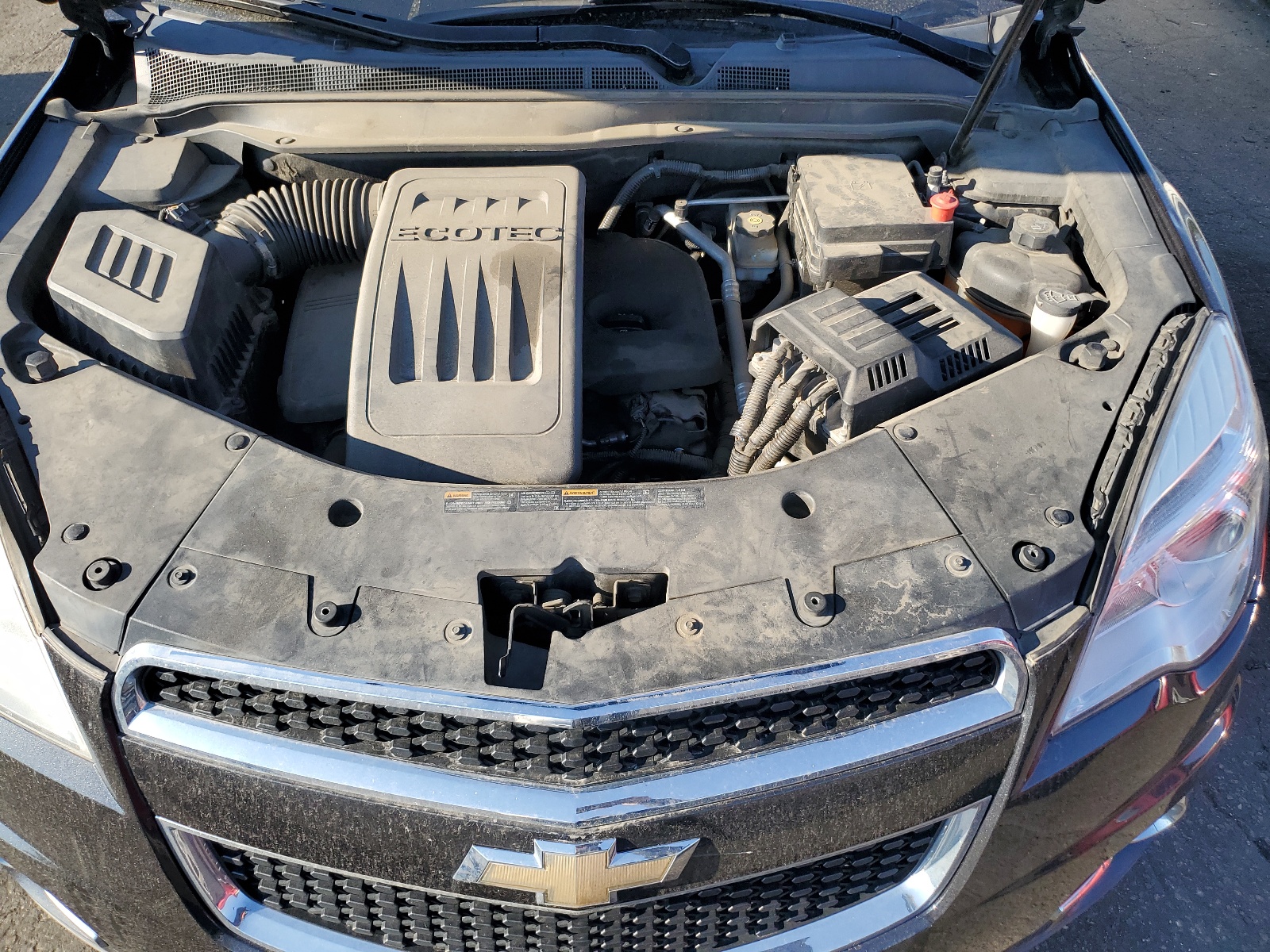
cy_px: 476
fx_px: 954
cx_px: 635
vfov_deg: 53.1
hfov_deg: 67.3
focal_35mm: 26
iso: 50
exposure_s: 1/909
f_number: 1.5
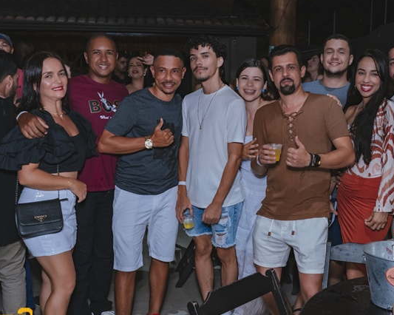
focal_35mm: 47
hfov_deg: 39.3
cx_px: 247
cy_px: 149
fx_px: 548
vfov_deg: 32.1
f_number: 3.2
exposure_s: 1/200
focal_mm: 24
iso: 1600
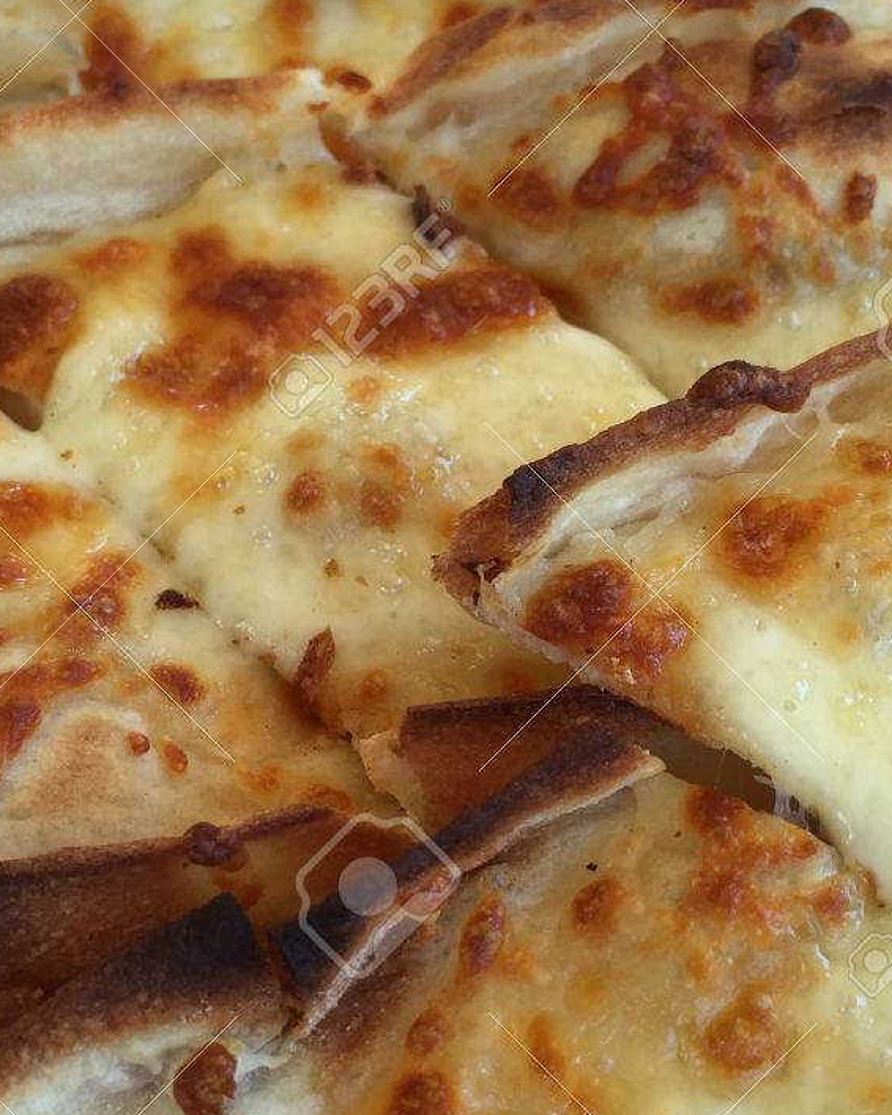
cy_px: 595
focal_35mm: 52
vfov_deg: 36.0
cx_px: 397
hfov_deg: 29.1
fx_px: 1715
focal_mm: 4.15
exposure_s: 1/124
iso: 32
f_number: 2.2
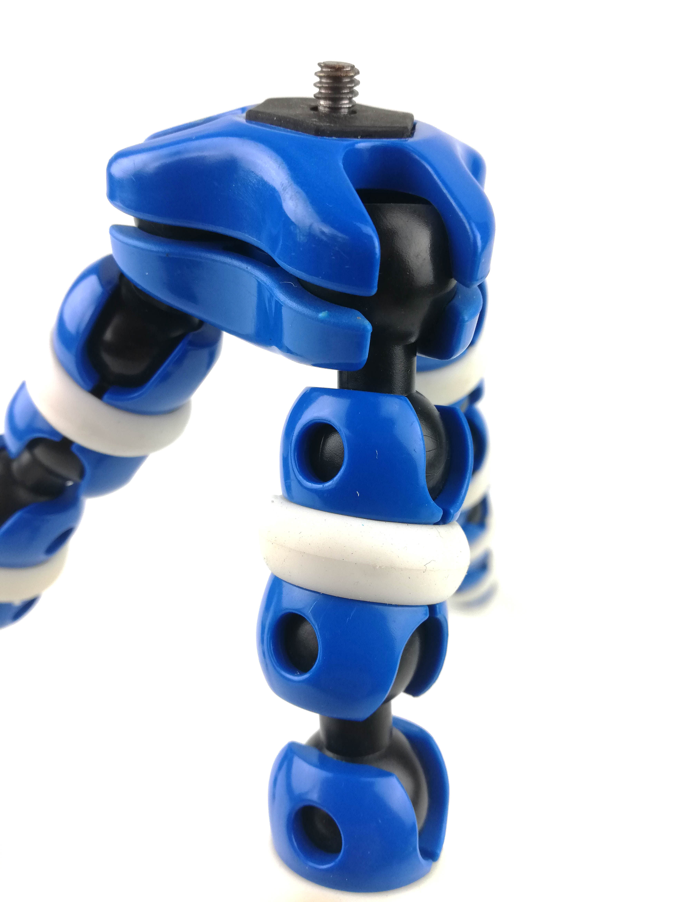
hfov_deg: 53.1
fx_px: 678
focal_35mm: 26
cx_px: 338
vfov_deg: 67.3
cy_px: 451
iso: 50
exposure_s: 1/100
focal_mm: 3.81
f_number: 2.2
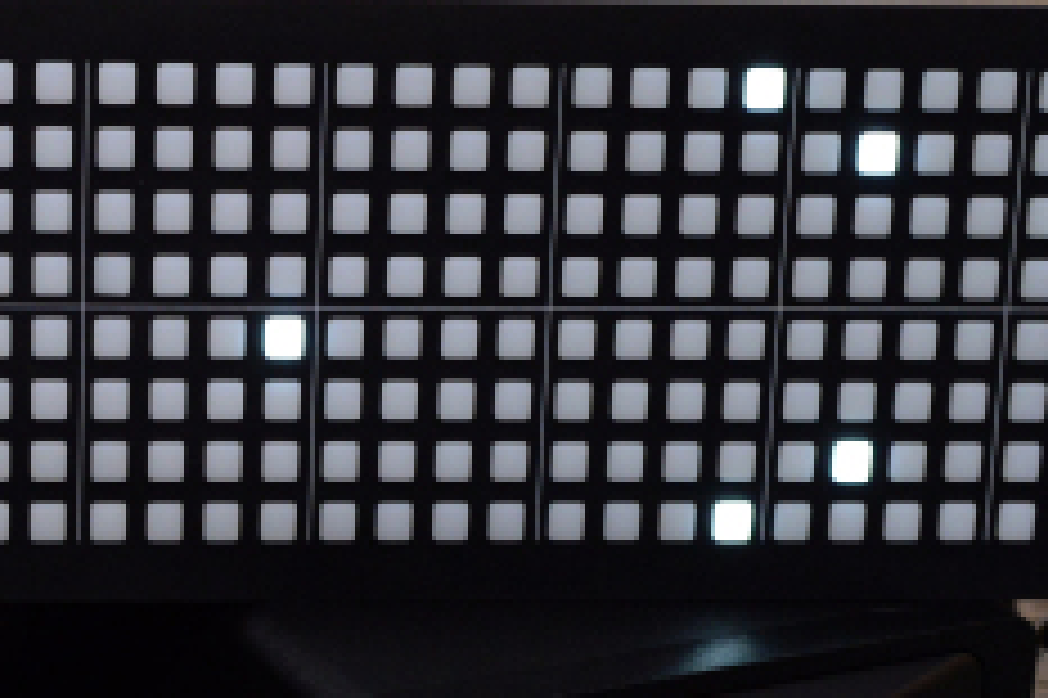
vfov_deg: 8.8
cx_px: 313
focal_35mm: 155
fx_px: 4509
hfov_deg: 13.2
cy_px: 419
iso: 3200
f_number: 8
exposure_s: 1/100
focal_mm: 48
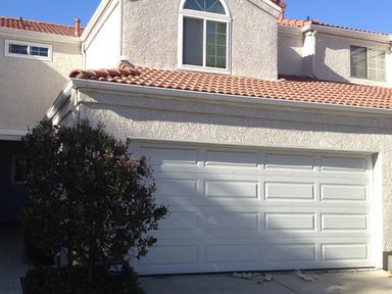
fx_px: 487
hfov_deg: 43.7
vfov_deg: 33.6
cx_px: 165
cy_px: 157
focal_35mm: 43
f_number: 2.4
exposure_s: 1/797
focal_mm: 4.12
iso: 50
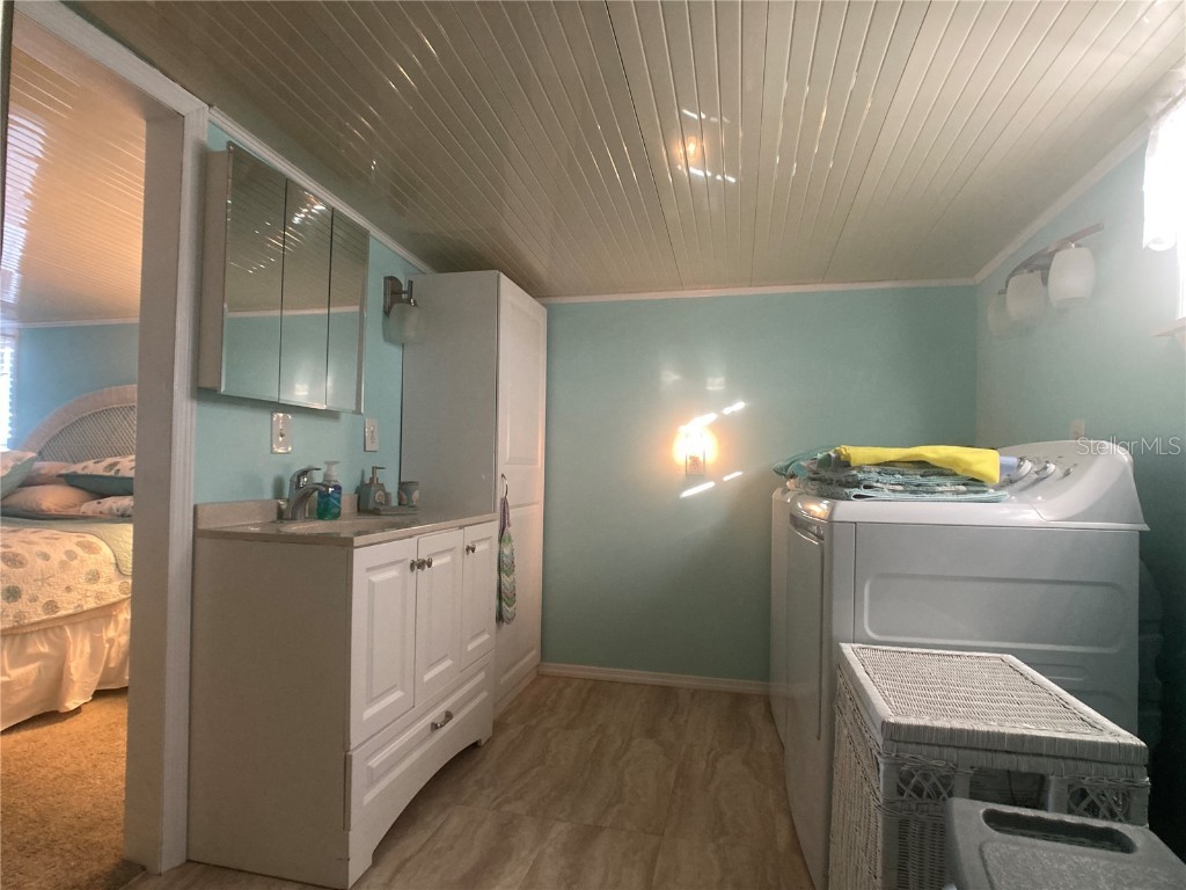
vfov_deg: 49.7
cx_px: 593
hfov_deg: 63.4
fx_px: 959
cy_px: 445
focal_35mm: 28
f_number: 1.8
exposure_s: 1/40
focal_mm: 3.99
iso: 250
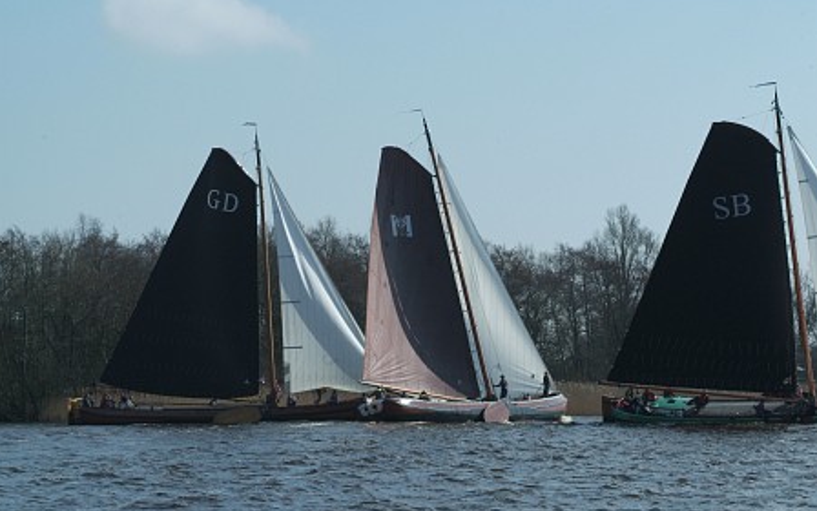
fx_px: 2672
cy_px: 244
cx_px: 408
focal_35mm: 120
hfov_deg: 17.4
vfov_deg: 10.9
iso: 400
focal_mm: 78
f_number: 9.5
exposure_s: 1/1000
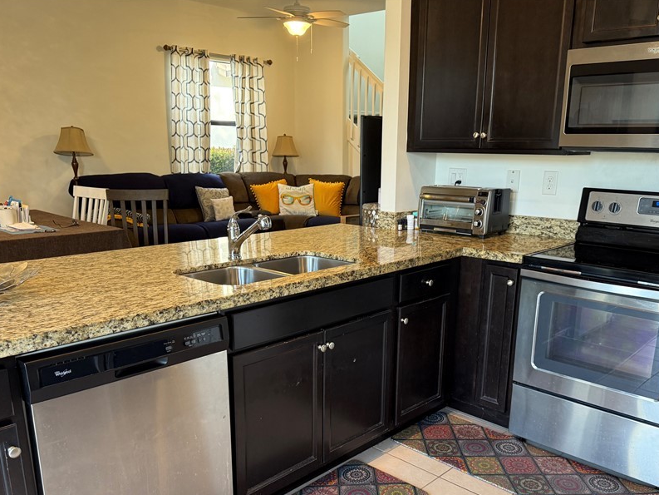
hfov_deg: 58.2
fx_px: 590
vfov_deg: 45.0
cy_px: 315
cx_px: 362
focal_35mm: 31
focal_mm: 6.76
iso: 200
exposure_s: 1/60
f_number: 1.78
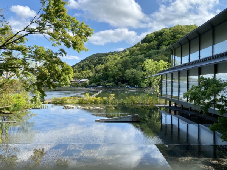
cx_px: 114
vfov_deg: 53.1
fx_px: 170
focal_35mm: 26
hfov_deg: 67.3
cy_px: 85
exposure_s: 1/1565
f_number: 1.8
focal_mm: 4.25
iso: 32
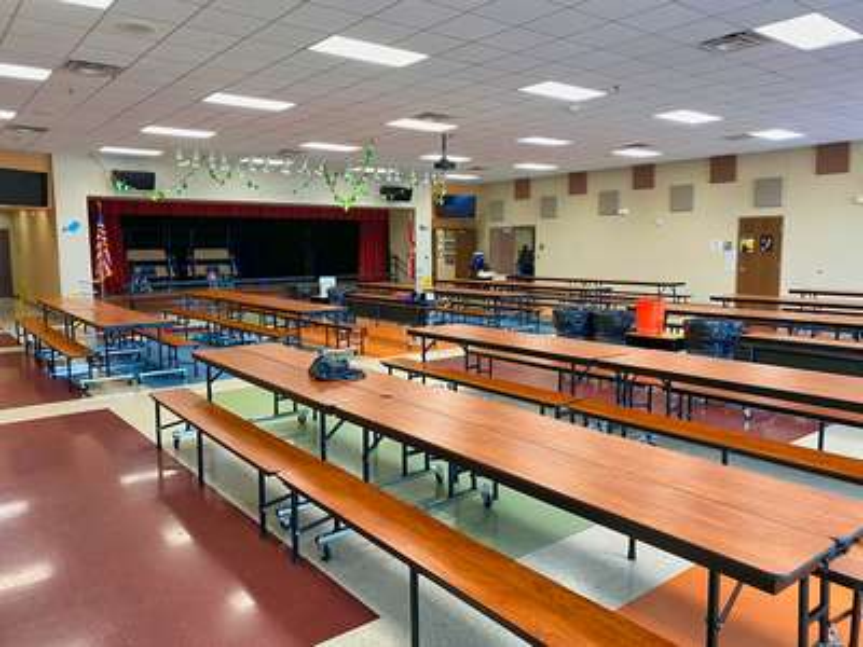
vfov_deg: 53.1
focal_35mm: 26
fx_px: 648
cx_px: 432
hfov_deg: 67.3
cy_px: 324
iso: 125
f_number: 1.8
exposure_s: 1/60
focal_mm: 4.25
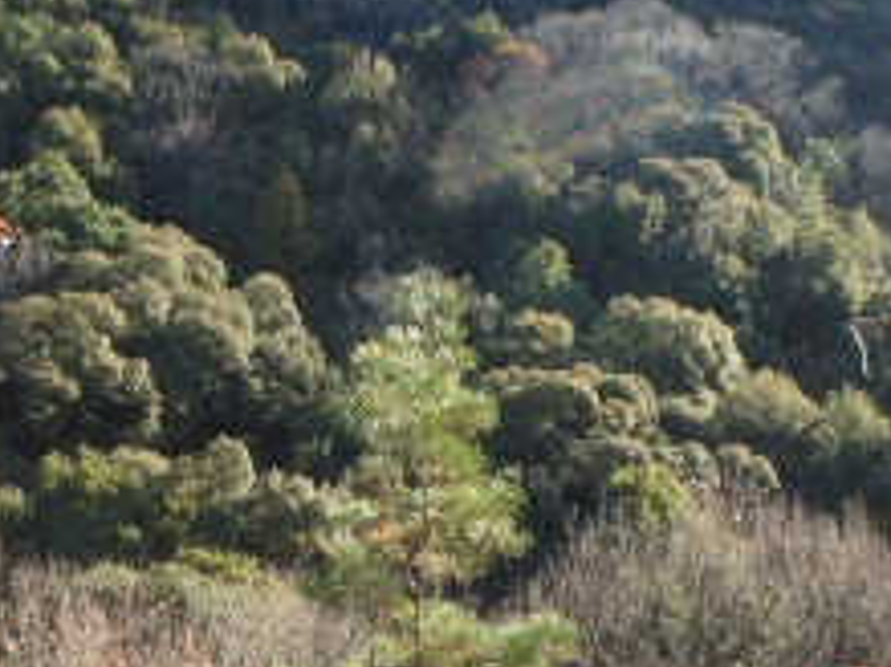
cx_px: 281
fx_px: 2109
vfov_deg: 17.9
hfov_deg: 23.7
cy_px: 195
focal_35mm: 82
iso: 125
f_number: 3.9
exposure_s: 1/200
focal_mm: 5
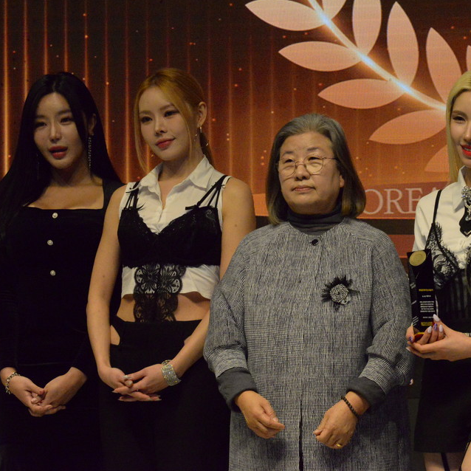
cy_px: 235
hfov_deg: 6.8
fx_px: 3941
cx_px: 344
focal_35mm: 256
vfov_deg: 6.8
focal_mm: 200
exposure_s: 1/320
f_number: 22
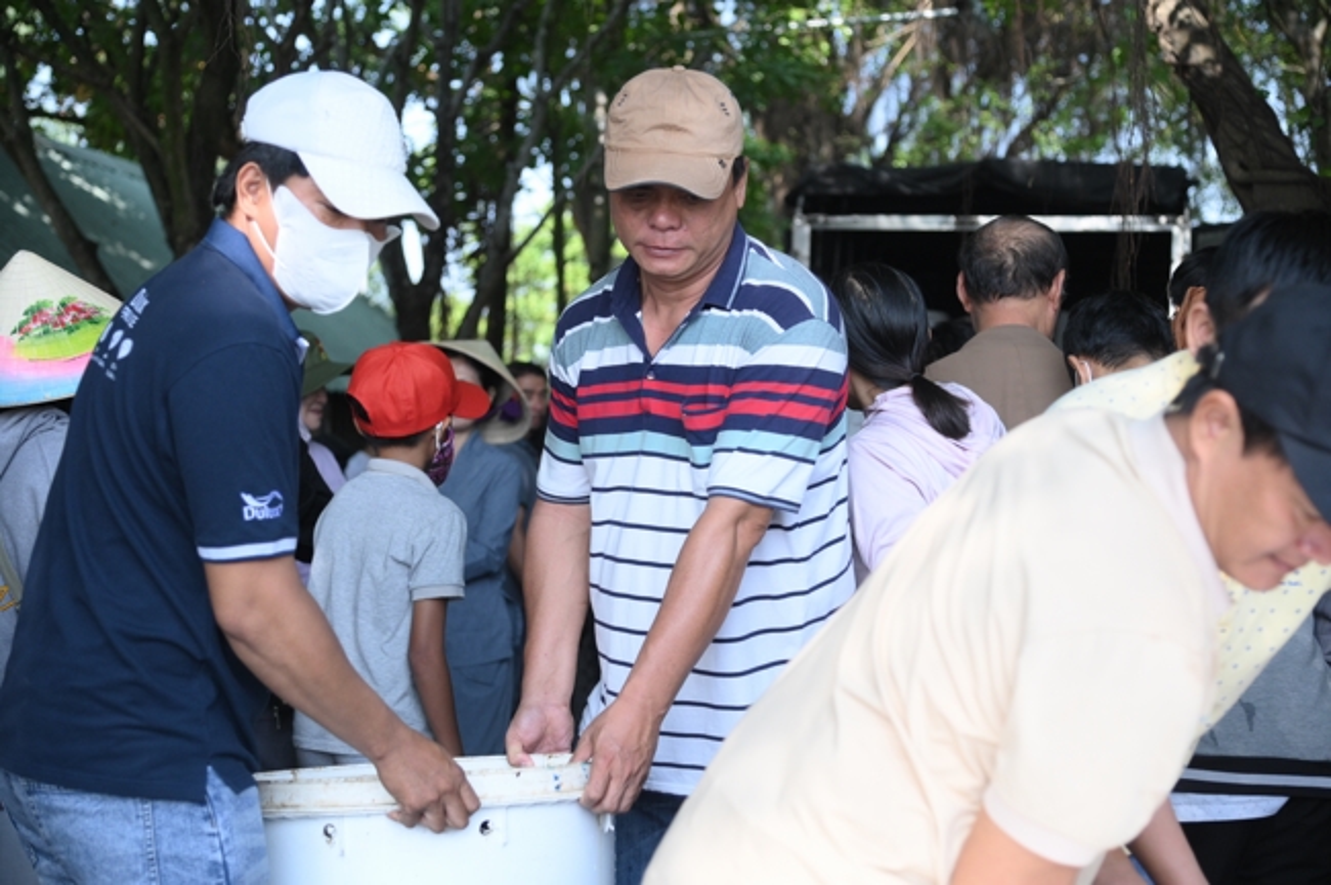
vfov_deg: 21.9
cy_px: 442
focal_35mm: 62
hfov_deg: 32.4
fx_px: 2290
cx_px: 666
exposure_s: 1/2500
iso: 2000
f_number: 4
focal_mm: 62
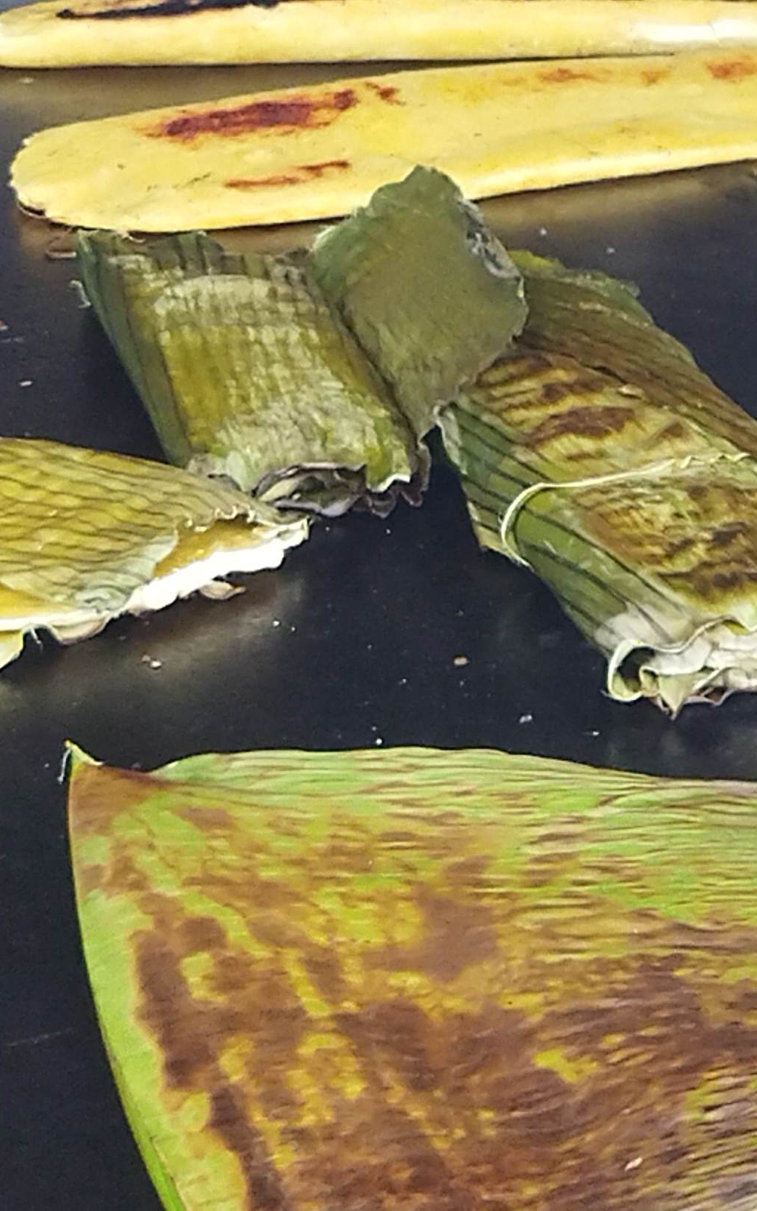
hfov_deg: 9.0
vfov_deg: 14.8
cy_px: 131
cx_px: 1248
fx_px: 4621
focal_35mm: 140
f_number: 1.79
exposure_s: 1/120
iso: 115
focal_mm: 4.71
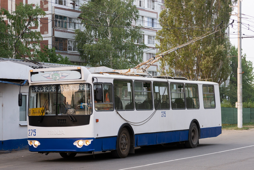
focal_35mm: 82
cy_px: 85
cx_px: 127
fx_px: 582
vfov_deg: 16.6
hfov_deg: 24.6
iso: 400
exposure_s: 1/200
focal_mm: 55
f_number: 4
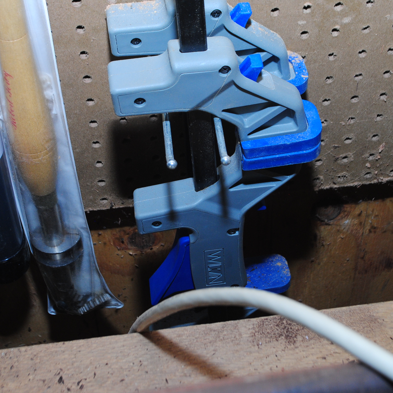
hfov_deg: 25.5
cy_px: 196
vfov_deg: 25.5
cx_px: 186
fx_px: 869
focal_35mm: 68
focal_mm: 35
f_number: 5.6
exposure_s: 1/20
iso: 400
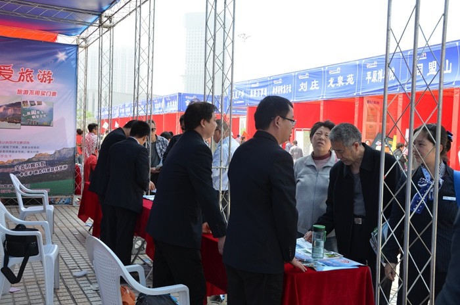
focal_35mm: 39
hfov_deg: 49.6
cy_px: 152
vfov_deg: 34.1
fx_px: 497
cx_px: 230
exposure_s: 1/180
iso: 200
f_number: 6.7
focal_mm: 26
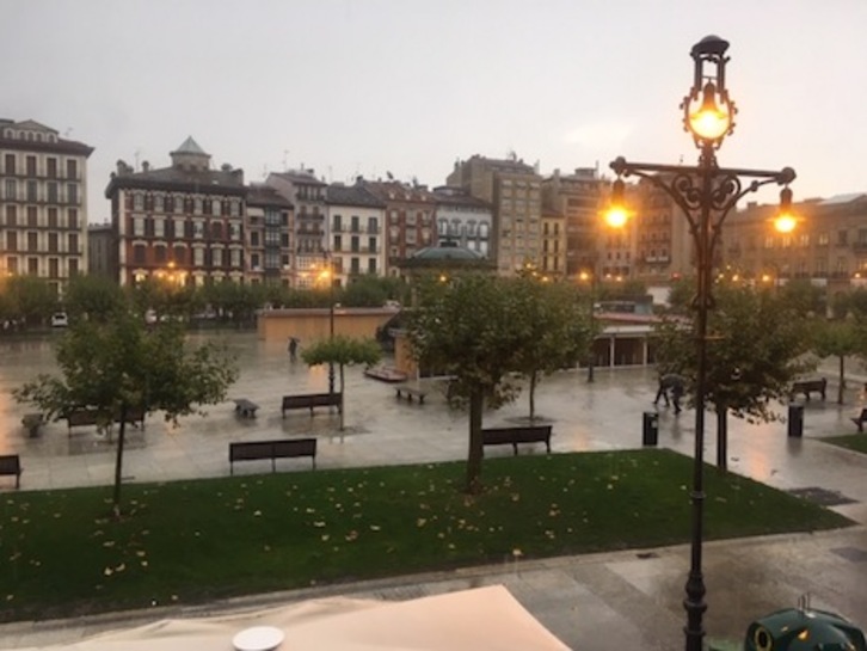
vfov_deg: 48.3
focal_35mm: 29
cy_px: 326
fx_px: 727
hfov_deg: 61.6
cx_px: 434
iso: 25
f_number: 2.2
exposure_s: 1/33
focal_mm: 4.15
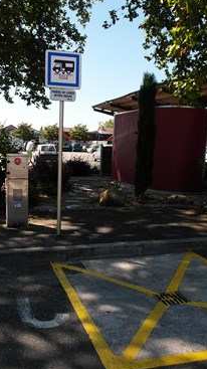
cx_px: 94
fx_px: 381
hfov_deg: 30.4
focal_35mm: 39
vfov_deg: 51.6
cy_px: 184
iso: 100
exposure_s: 1/350
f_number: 4.3
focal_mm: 6.2
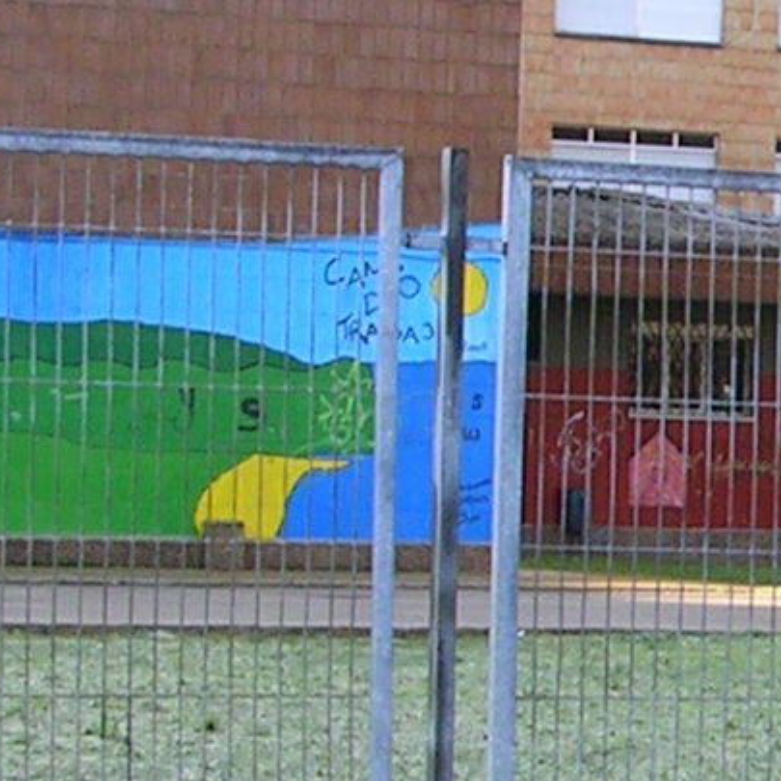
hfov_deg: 9.8
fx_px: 4339
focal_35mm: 170
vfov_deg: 10.3
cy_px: 555
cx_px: 1394
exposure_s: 1/126
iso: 50
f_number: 2.8
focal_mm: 5.8
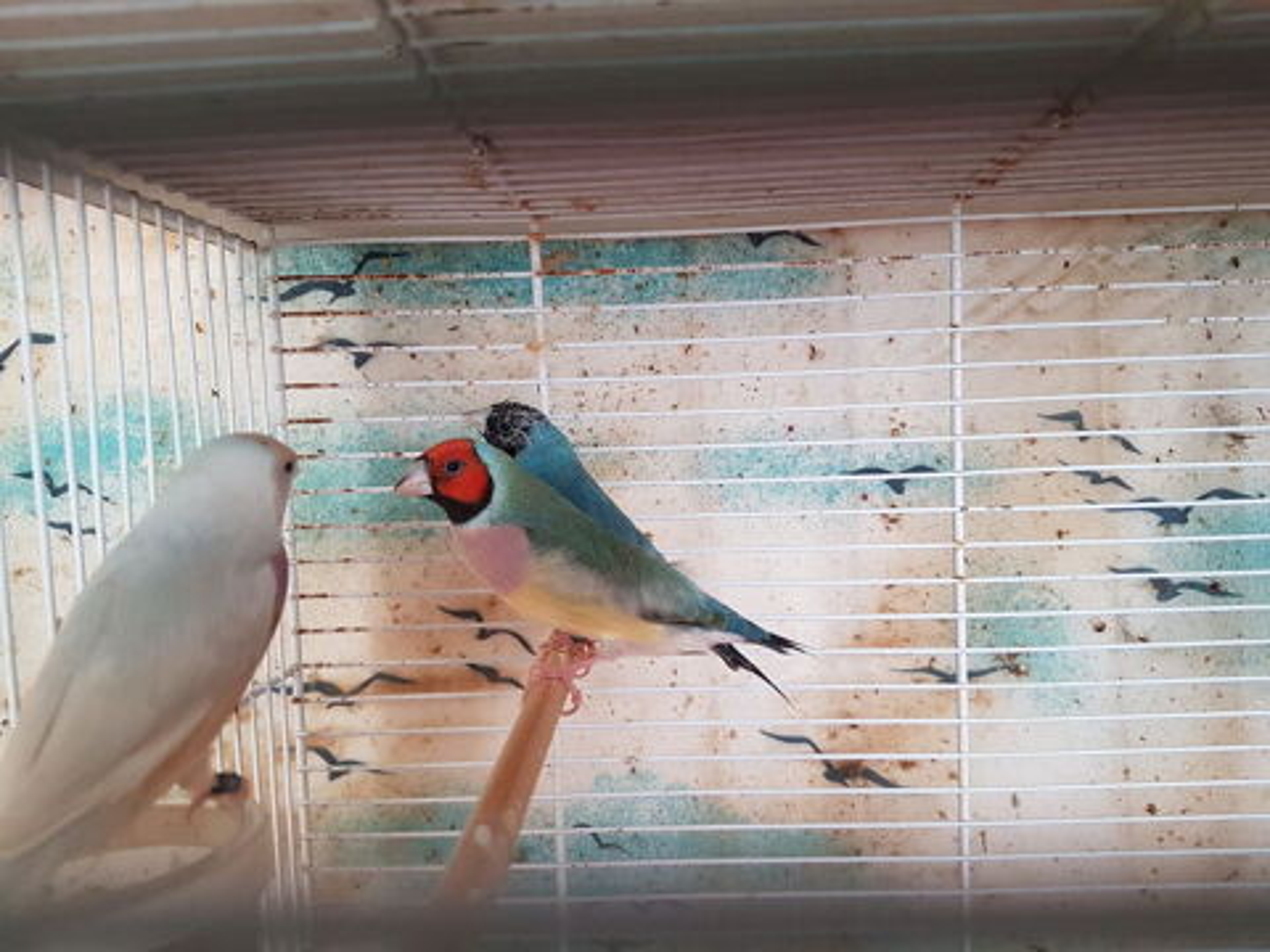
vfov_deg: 53.1
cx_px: 635
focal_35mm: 26
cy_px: 476
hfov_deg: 67.3
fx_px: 954
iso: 200
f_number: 1.7
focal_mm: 4.2
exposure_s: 1/50
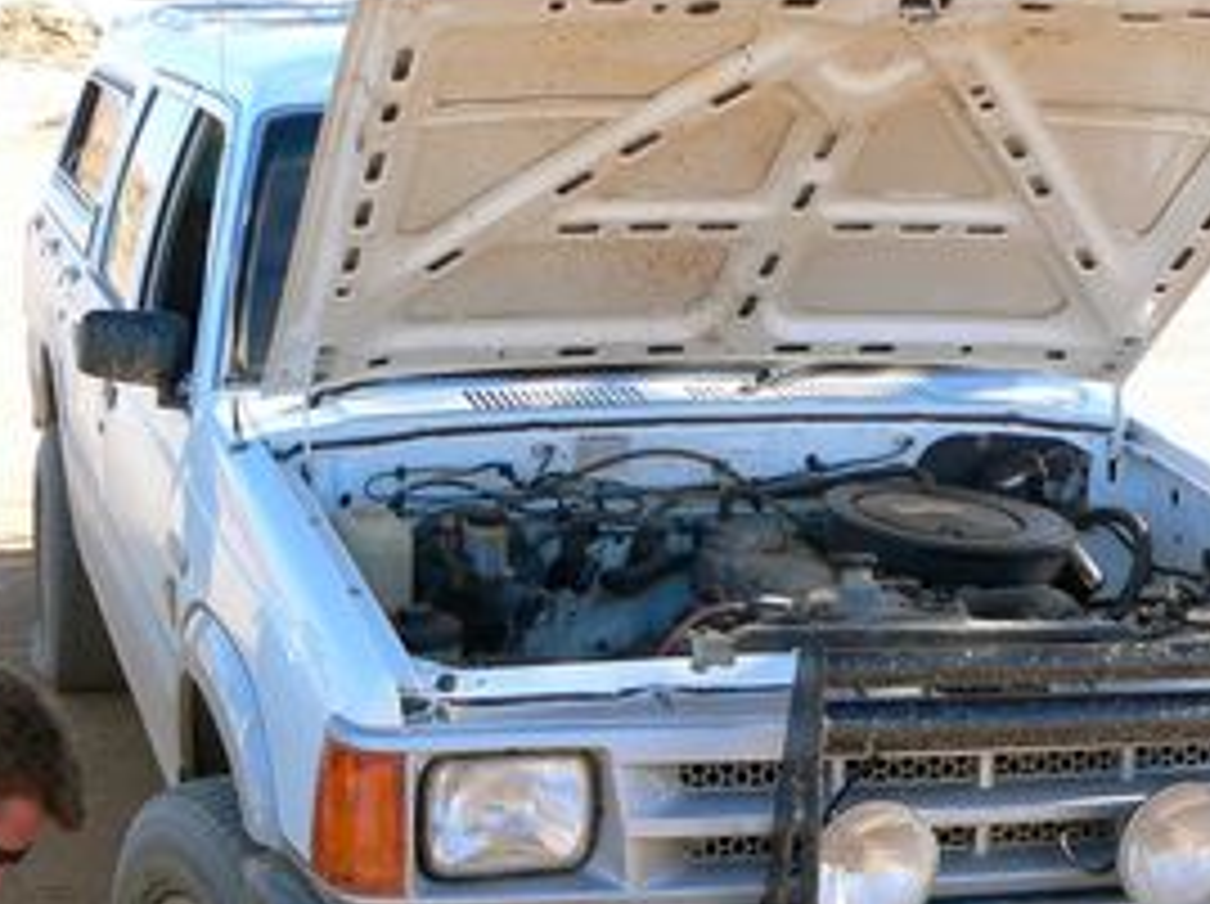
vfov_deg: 21.5
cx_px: 333
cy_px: 780
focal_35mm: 67
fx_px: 2339
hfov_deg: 28.7
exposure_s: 1/160
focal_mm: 6
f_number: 4
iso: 80
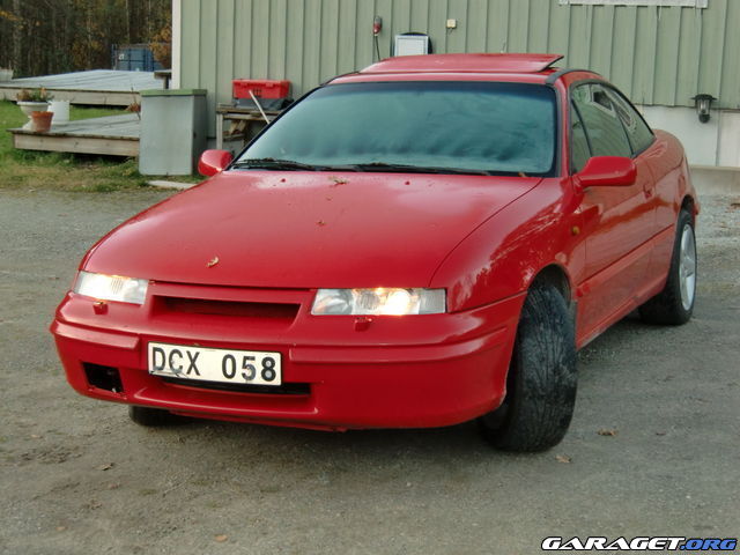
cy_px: 278
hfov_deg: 29.8
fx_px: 1390
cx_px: 370
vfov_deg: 22.6
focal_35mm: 65
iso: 160
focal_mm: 11.6
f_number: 4.4
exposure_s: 1/60
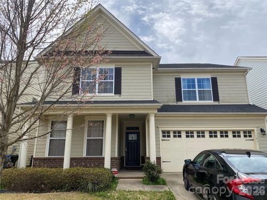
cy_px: 100
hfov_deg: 67.3
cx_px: 134
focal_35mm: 26
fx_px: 201
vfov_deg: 53.1
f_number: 1.8
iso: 32
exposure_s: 1/2890
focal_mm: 4.25
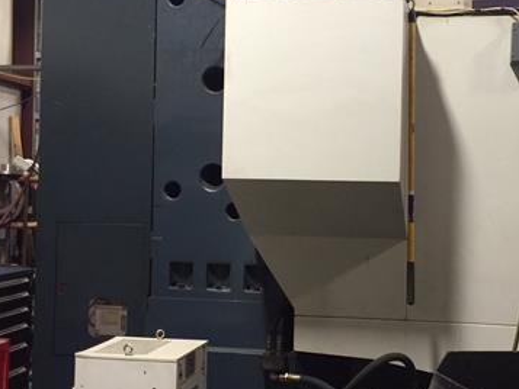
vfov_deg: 28.0
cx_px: 334
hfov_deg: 36.5
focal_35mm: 52
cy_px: 190
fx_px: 780
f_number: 2.2
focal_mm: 4.15
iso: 125
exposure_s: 1/15
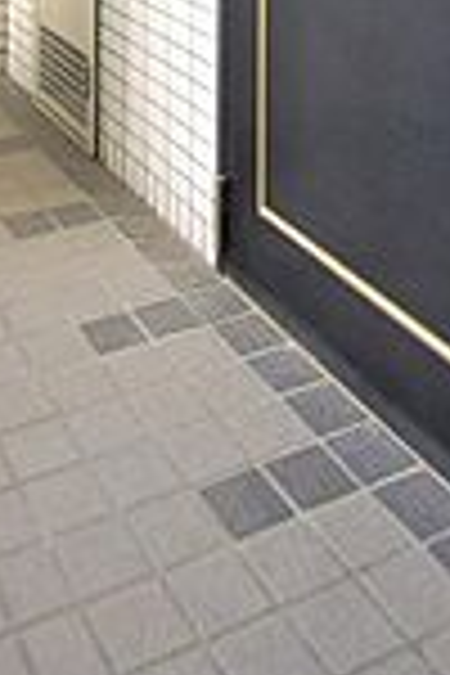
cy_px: -261
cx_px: 97
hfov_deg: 27.6
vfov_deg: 30.0
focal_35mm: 48
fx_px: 900
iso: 100
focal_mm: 10
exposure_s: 1/60
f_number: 4.5
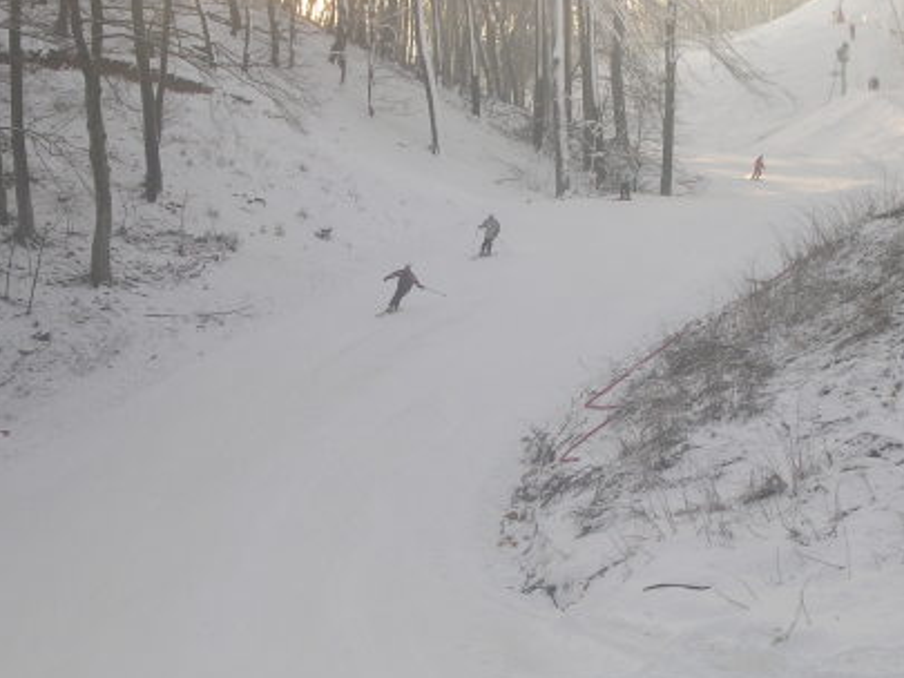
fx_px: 2508
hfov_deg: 20.4
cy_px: 359
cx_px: 411
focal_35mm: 96
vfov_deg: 15.4
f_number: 4
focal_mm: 12.3
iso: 50
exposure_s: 1/244
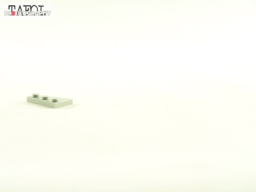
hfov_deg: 26.0
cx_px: 128
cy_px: 96
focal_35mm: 75
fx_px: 555
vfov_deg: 19.6
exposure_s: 1/60
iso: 400
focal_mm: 12.4
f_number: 3.2
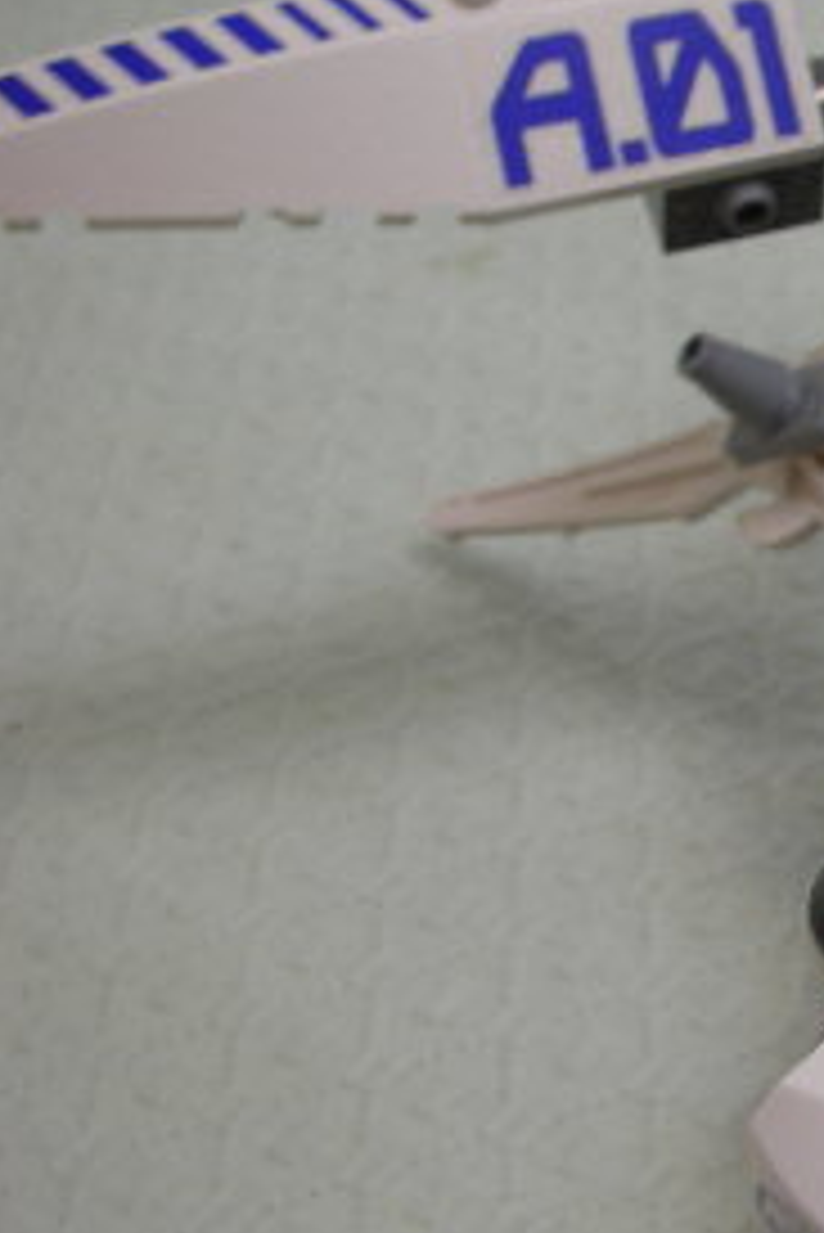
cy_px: 513
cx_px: 1247
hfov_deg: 14.9
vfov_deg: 23.9
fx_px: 2914
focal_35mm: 85
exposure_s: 1/6.5
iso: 50
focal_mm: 5.8
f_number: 3
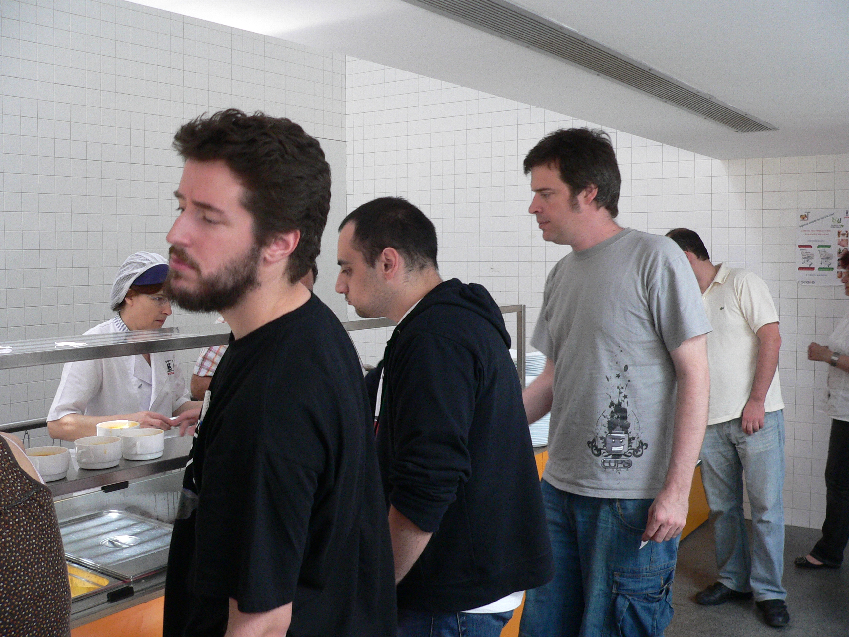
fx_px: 883
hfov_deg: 51.4
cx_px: 424
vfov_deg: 39.7
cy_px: 318
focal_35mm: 36
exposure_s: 1/60
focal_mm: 6
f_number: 2.8
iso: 200
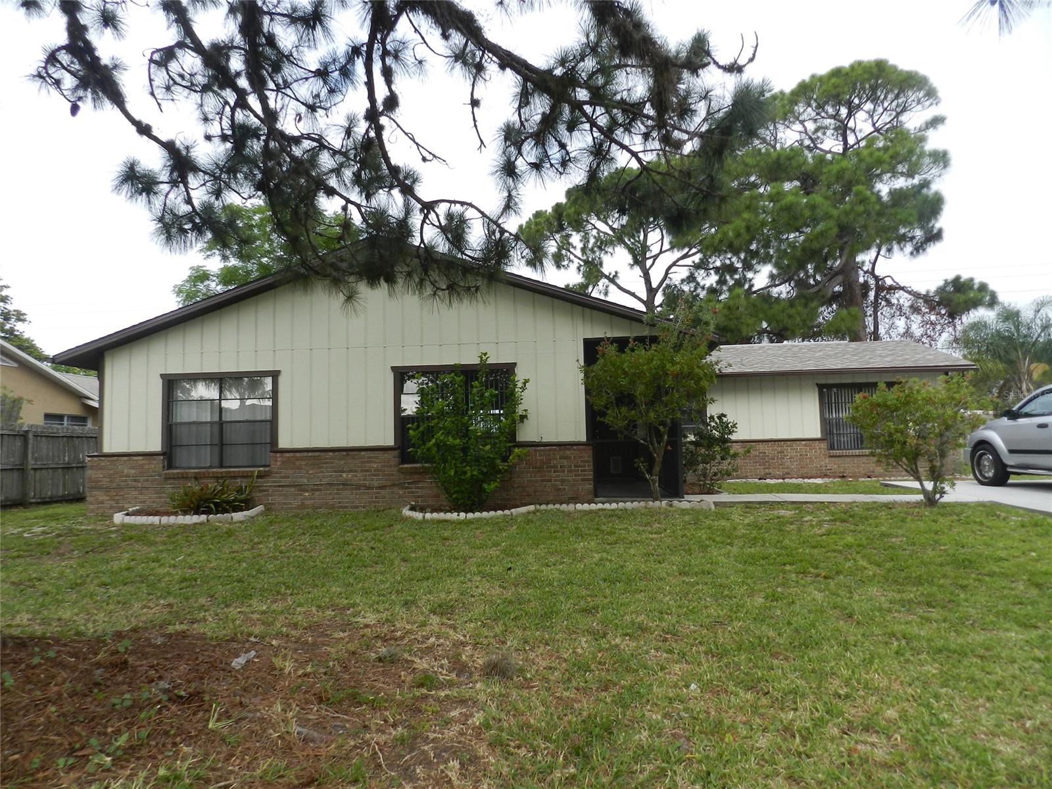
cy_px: 394
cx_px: 526
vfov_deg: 58.9
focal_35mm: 23
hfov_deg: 73.9
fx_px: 699
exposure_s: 1/400
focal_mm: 4
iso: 160
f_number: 3.4
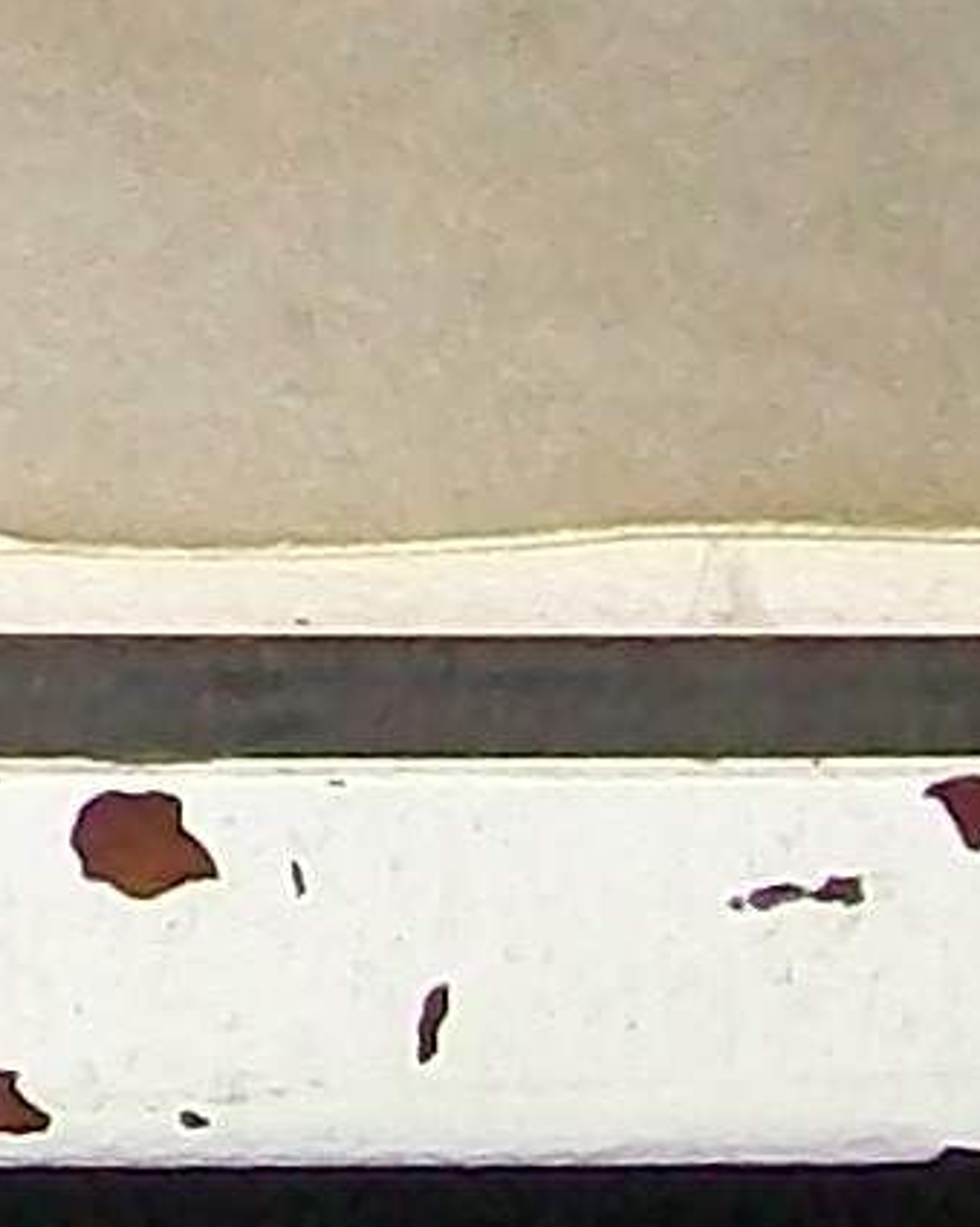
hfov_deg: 5.1
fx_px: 10445
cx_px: -2128
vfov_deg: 6.5
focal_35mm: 288
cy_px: -1149
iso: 160
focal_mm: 6
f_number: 2.7
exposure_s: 1/60
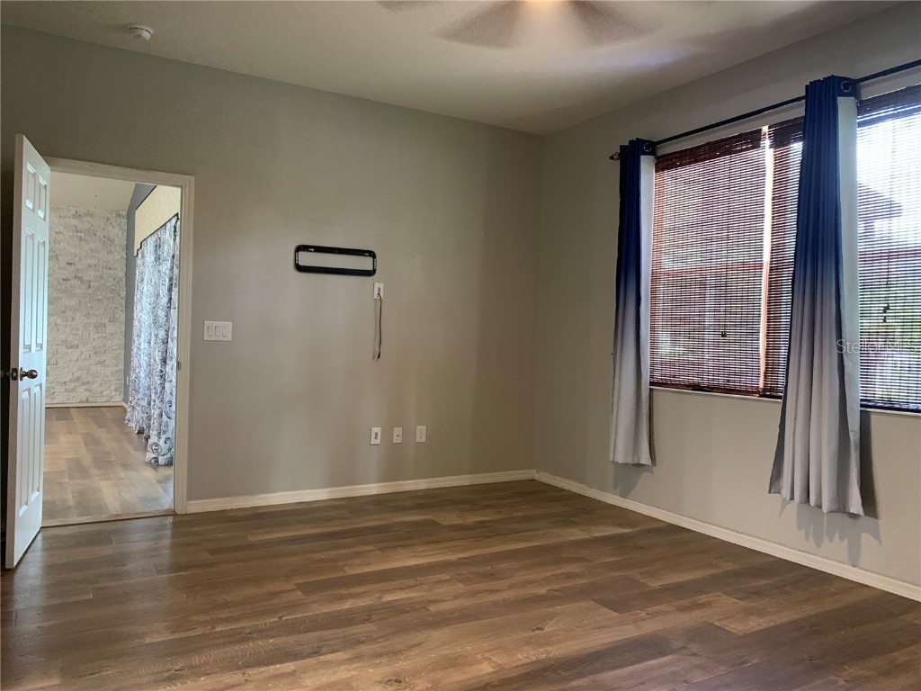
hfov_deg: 67.3
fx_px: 692
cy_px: 346
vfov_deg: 53.1
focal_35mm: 26
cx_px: 460
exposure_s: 1/30
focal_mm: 4.25
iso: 400
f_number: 1.8
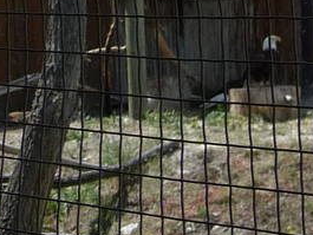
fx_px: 1529
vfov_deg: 8.8
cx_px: 893
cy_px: 136
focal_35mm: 169
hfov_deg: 9.5
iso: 100
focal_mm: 4.7
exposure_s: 1/800
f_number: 3.3
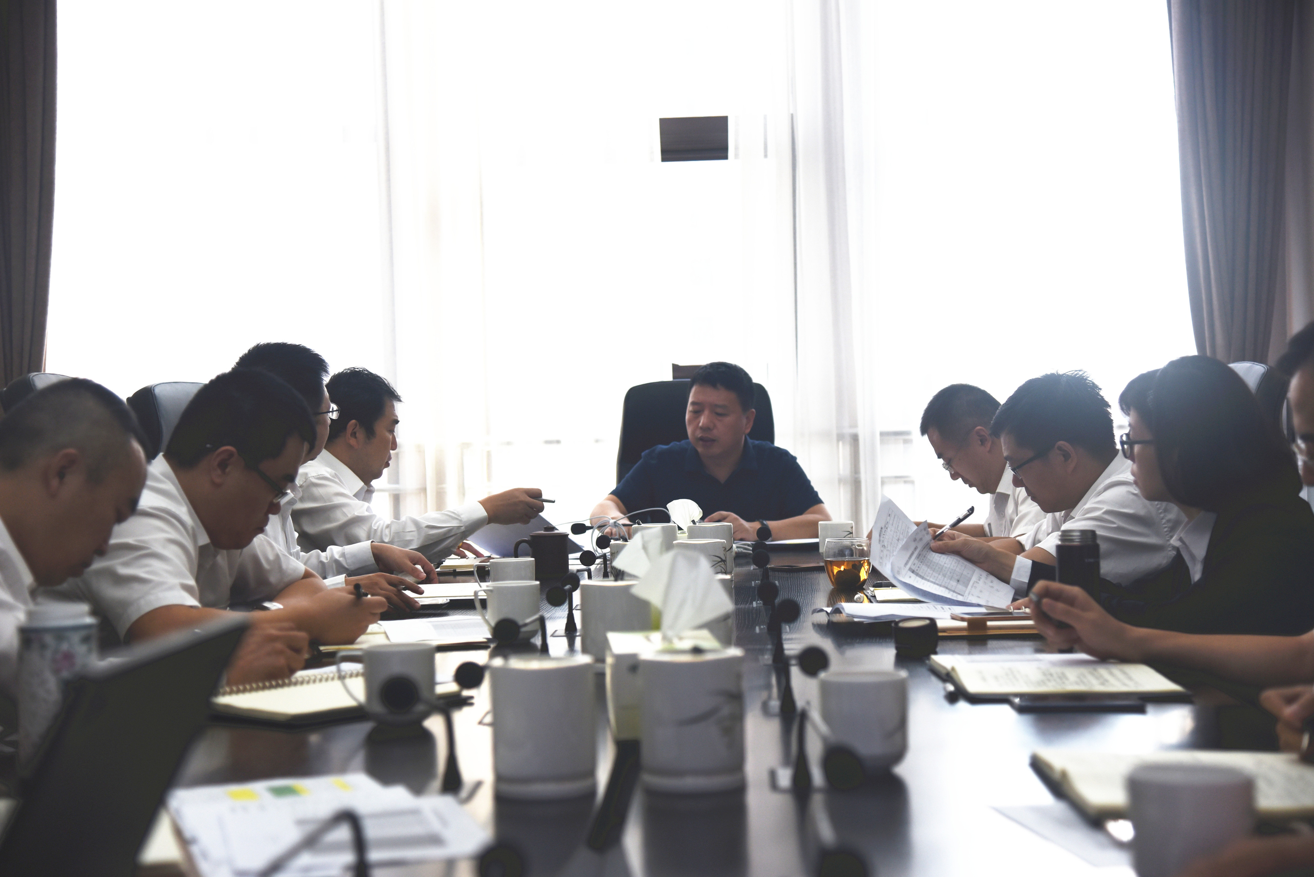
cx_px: 657
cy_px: 438
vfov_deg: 21.9
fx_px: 2264
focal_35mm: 62
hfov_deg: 32.4
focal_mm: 62
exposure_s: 1/400
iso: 500
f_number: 4
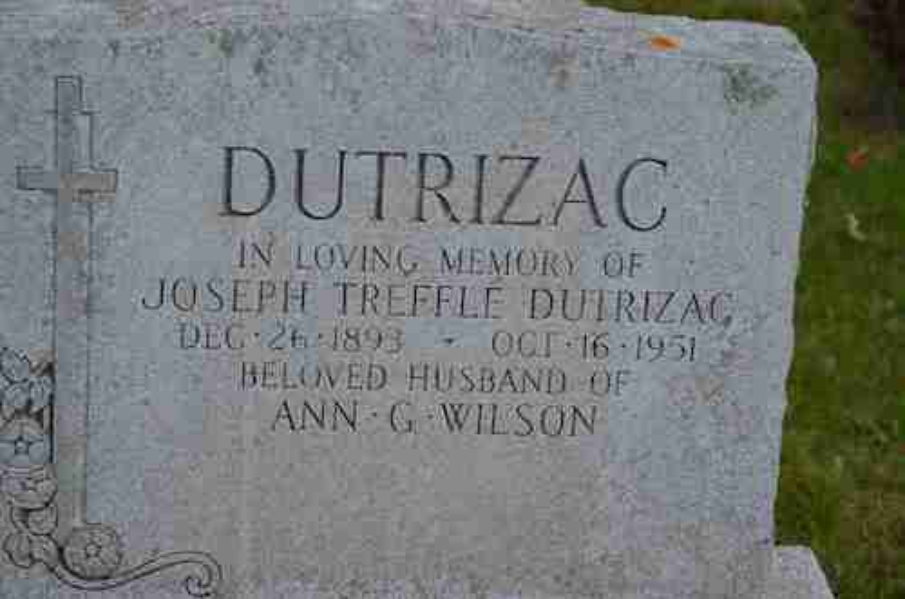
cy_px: 300
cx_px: 452
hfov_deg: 18.2
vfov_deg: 12.1
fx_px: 2822
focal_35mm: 112
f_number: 5.6
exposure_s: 1/500
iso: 280
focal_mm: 75
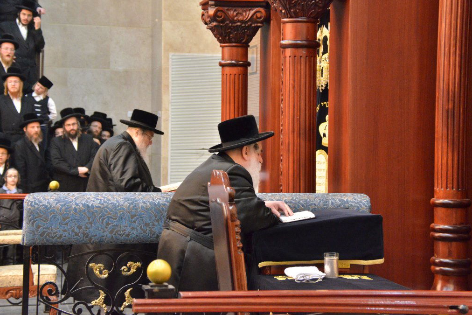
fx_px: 1351
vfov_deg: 13.3
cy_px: 157
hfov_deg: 19.8
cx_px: 236
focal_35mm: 103
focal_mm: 68
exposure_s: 1/100
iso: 3200
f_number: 5.6
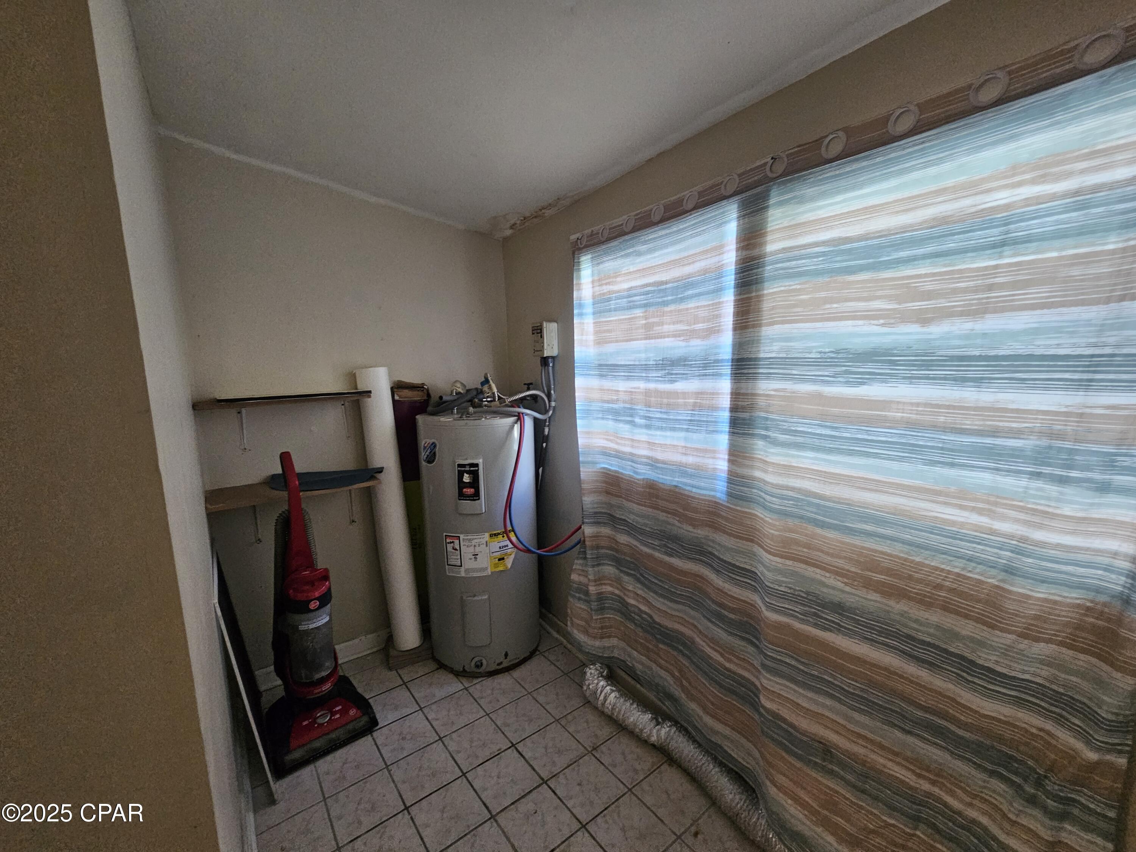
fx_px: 427
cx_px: 568
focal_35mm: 13
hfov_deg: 106.2
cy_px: 426
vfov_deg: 89.9
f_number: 2.2
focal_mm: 2.2
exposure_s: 1/60
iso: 320
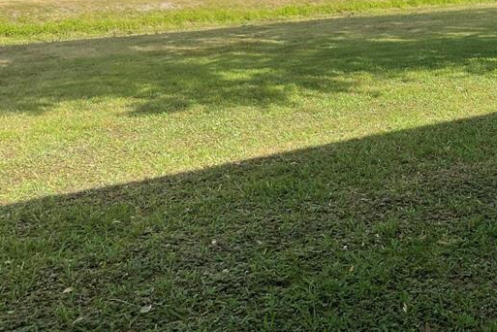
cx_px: 479
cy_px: -13
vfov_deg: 23.8
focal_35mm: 54
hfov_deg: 34.1
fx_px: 745
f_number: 1.6
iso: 32
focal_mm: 4.2
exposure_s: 1/1742
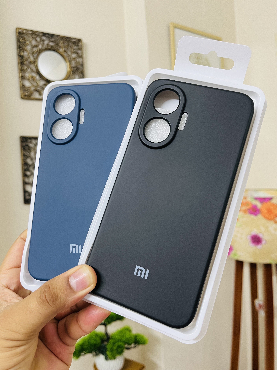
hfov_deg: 53.1
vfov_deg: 67.3
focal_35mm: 26
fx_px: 277
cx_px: 138
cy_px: 185
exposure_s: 1/50
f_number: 1.6
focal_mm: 5.1
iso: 100
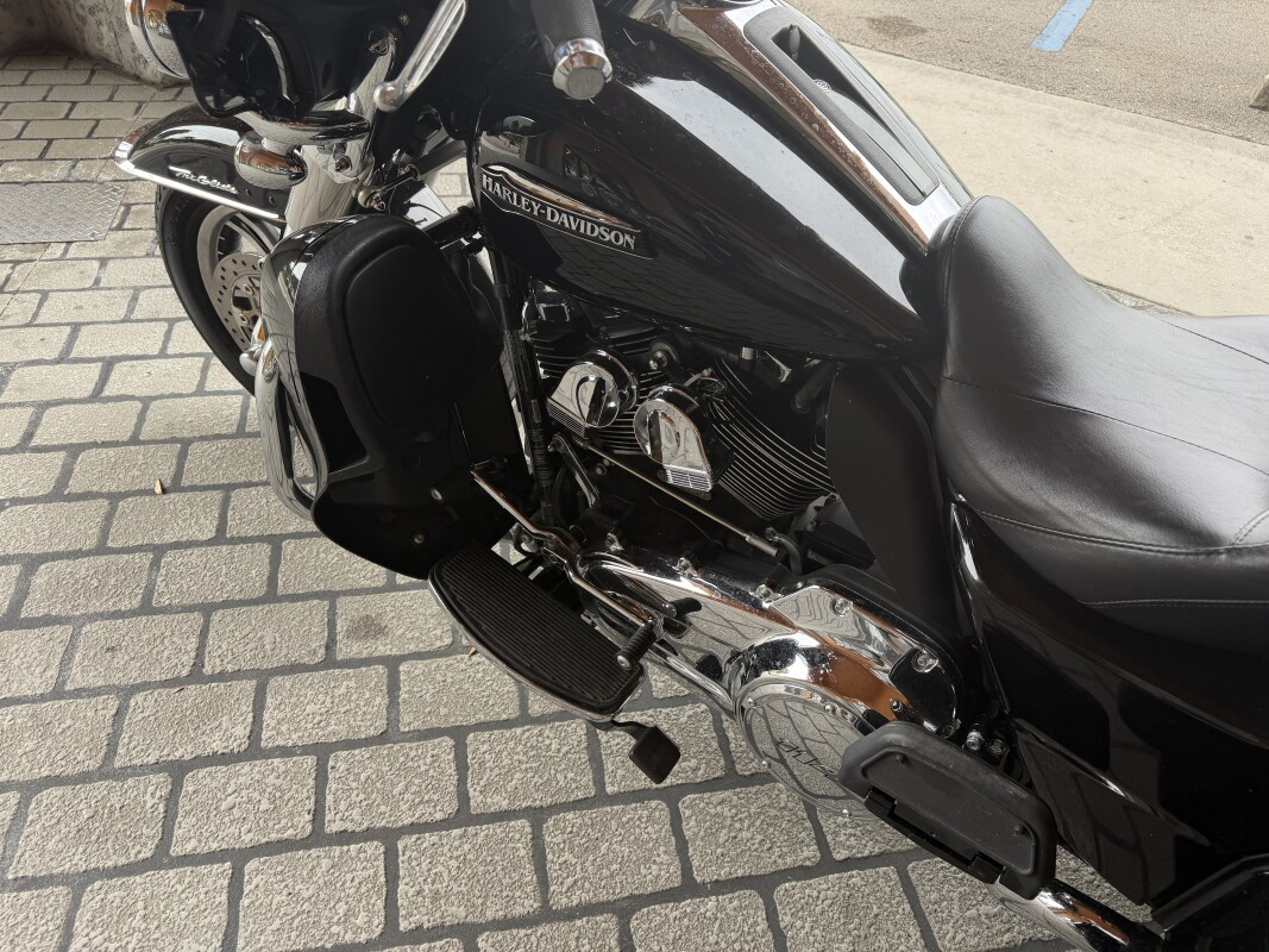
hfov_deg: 71.6
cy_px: 476
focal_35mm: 24
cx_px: 634
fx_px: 880
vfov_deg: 56.8
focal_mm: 6.76
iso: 80
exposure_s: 1/278
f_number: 1.78
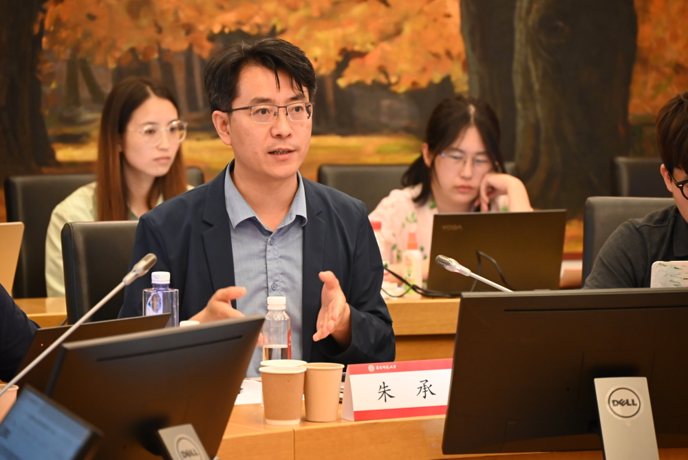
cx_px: 344
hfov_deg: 10.3
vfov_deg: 6.9
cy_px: 230
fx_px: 3824
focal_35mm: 200
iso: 3200
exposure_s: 1/25
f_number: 6.3
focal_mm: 200
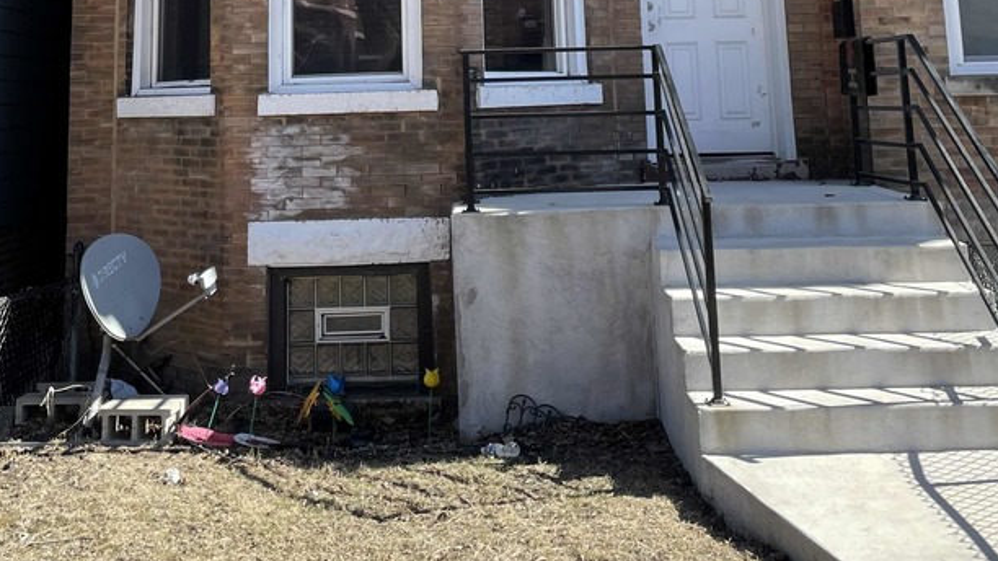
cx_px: 445
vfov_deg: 22.0
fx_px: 1323
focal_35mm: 50
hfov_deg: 41.3
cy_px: -122
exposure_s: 1/988
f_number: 1.6
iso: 32
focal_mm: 4.2
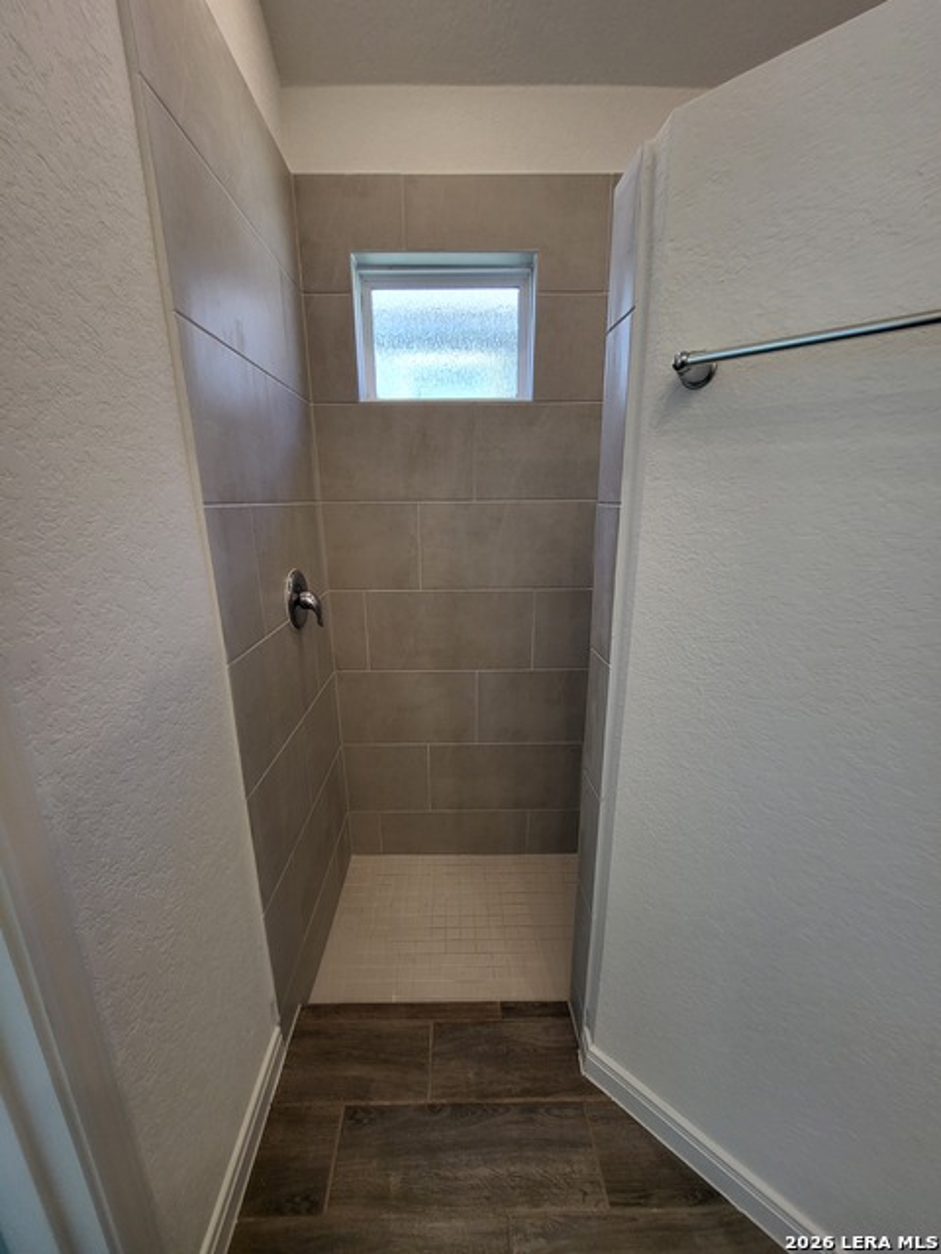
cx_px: 470
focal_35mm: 13
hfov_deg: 89.9
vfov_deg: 106.2
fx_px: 471
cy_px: 627
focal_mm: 1.74
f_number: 2.2
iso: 64
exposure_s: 1/60
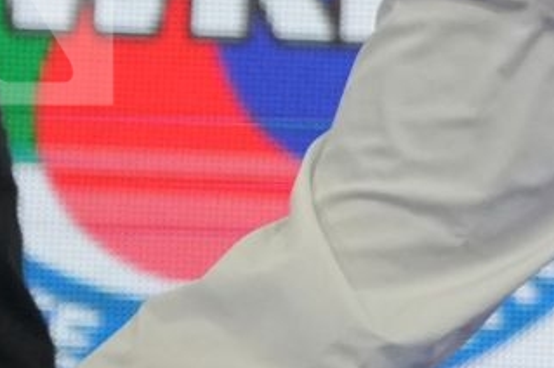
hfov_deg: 1.4
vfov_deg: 0.9
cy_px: -670
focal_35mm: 1463
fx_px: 22490
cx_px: 1129
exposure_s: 1/1000
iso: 2000
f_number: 2.8
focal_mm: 173
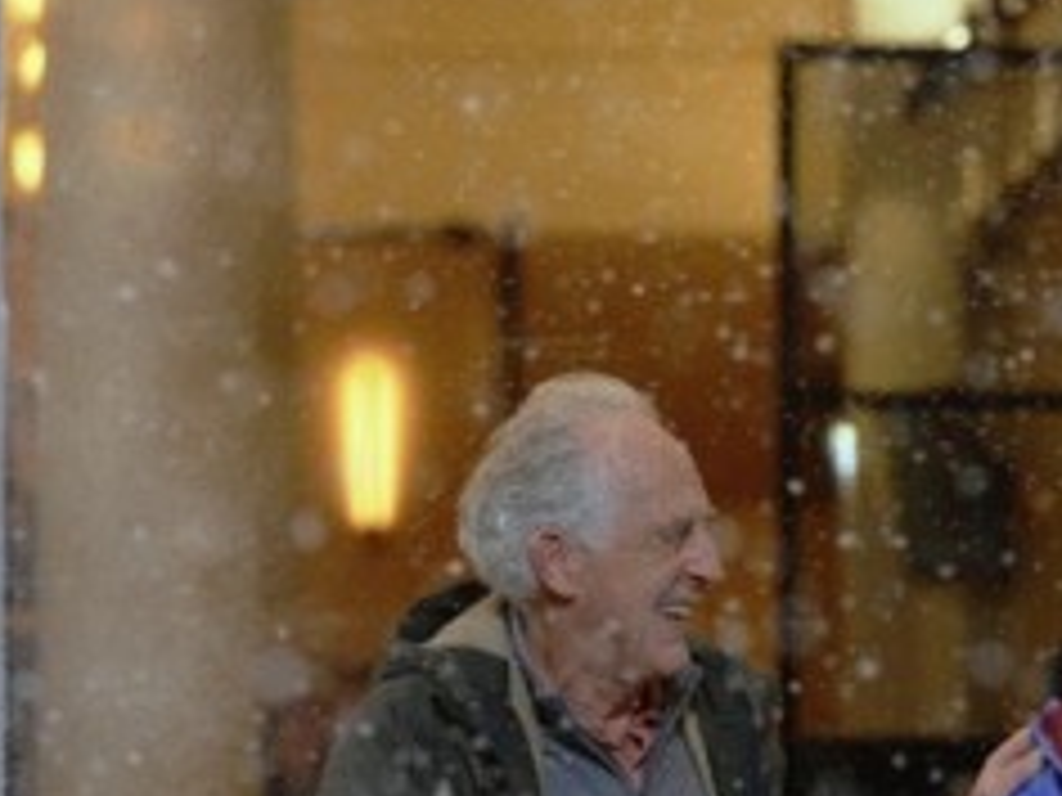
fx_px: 5430
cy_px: 760
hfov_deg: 11.1
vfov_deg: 8.4
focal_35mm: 177
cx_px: 1071
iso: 1250
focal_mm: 110
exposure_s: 1/250
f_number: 3.6
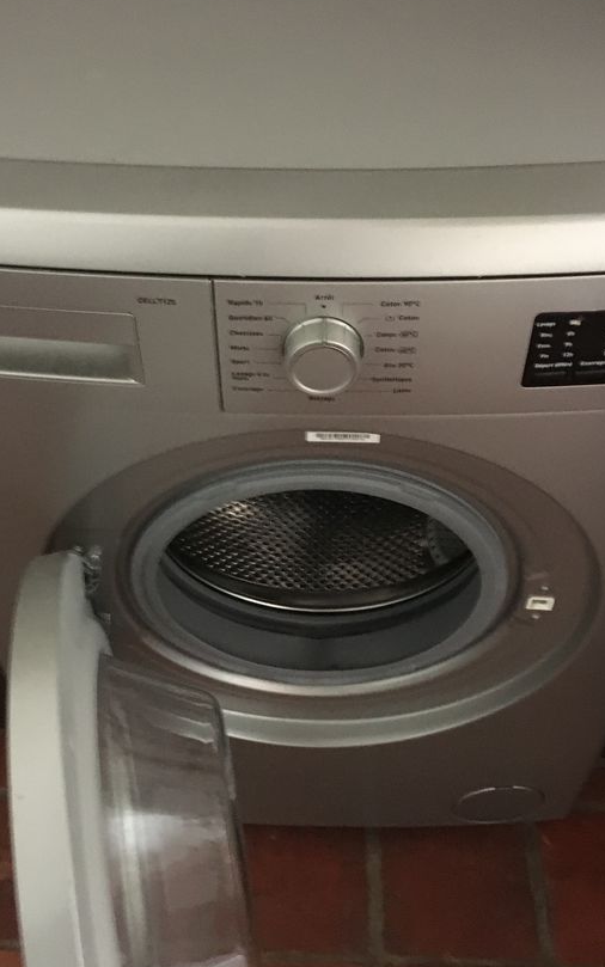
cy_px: 484
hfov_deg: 33.6
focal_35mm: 38
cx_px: 275
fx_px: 1002
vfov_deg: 51.5
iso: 500
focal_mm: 4.15
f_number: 2.2
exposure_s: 1/17
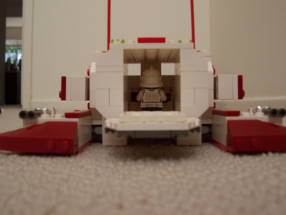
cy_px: 108
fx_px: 306
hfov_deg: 50.1
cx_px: 143
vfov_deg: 38.7
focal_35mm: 37
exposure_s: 1/125
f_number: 2.8
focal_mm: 5.6
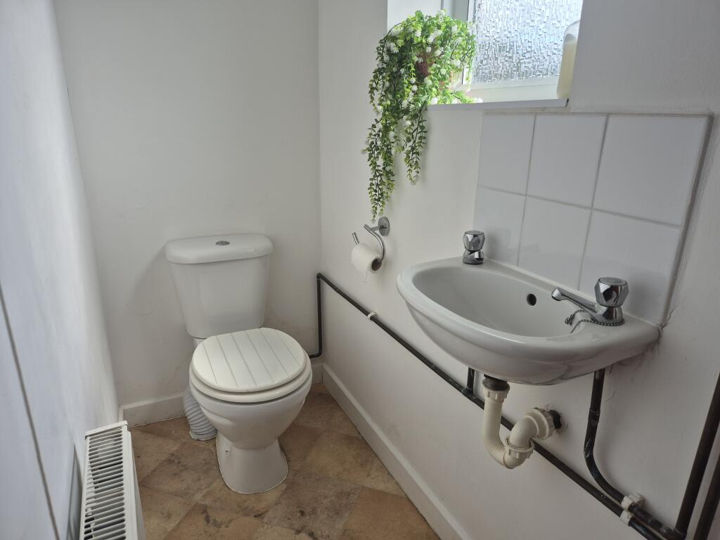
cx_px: 360
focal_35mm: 23
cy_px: 270
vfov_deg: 58.9
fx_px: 478
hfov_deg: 73.9
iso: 25
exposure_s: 1/204
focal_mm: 5.4
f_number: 1.8
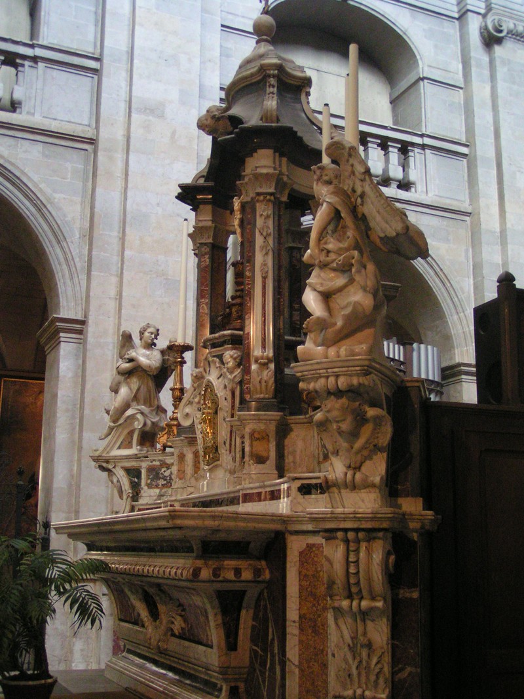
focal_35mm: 43
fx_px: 868
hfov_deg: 33.6
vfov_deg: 43.9
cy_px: 350
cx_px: 262
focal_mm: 6.6
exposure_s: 1/30
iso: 400
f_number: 2.8
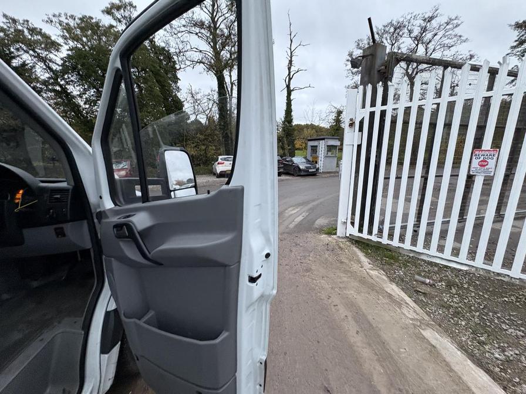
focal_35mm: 14
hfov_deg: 102.1
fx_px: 213
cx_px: 263
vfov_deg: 85.7
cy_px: 197
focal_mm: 2.22
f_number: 2.2
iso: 400
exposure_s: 1/60
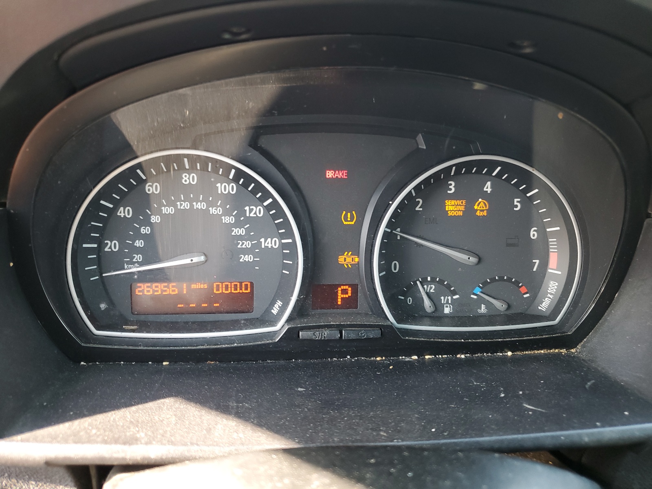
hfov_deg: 67.3
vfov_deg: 53.1
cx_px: 326
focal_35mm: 26
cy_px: 244
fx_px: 490
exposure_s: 1/60.2
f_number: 1.5
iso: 65
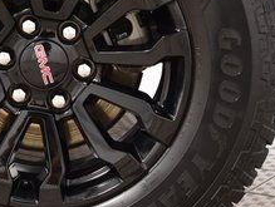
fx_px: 804
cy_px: 58
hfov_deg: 19.2
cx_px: 41
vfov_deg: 14.6
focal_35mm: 101
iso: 1600
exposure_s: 1/30
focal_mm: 24
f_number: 4
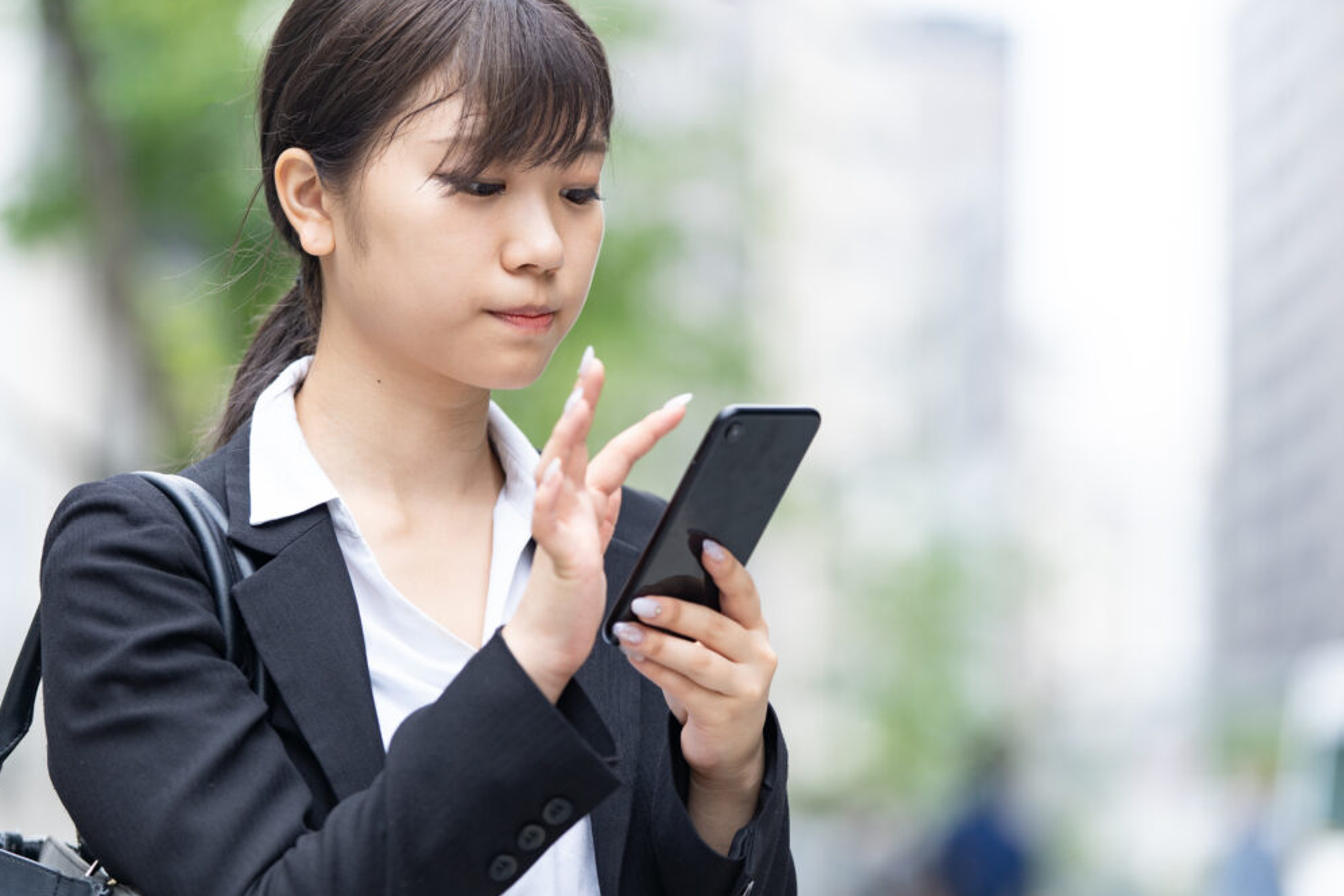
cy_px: 441
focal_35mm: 149
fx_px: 5563
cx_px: 674
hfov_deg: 13.8
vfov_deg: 9.2
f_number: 3.2
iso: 400
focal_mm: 145
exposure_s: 1/250
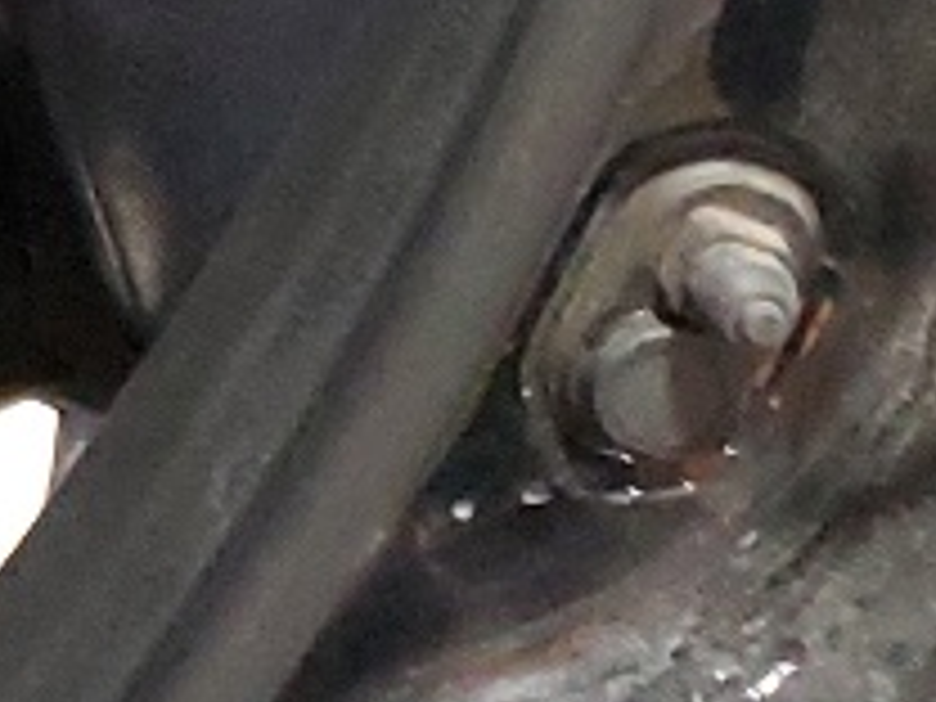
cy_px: -1444
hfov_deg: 8.5
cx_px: -1701
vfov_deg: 6.7
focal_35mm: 200
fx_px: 5408
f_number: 1.5
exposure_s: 1/40
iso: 296
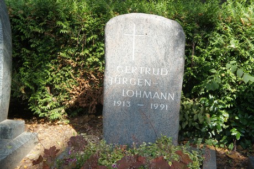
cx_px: 127
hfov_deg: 38.9
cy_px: 84
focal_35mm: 51
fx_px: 360
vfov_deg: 26.4
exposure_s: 1/250
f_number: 6.3
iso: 320
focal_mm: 34
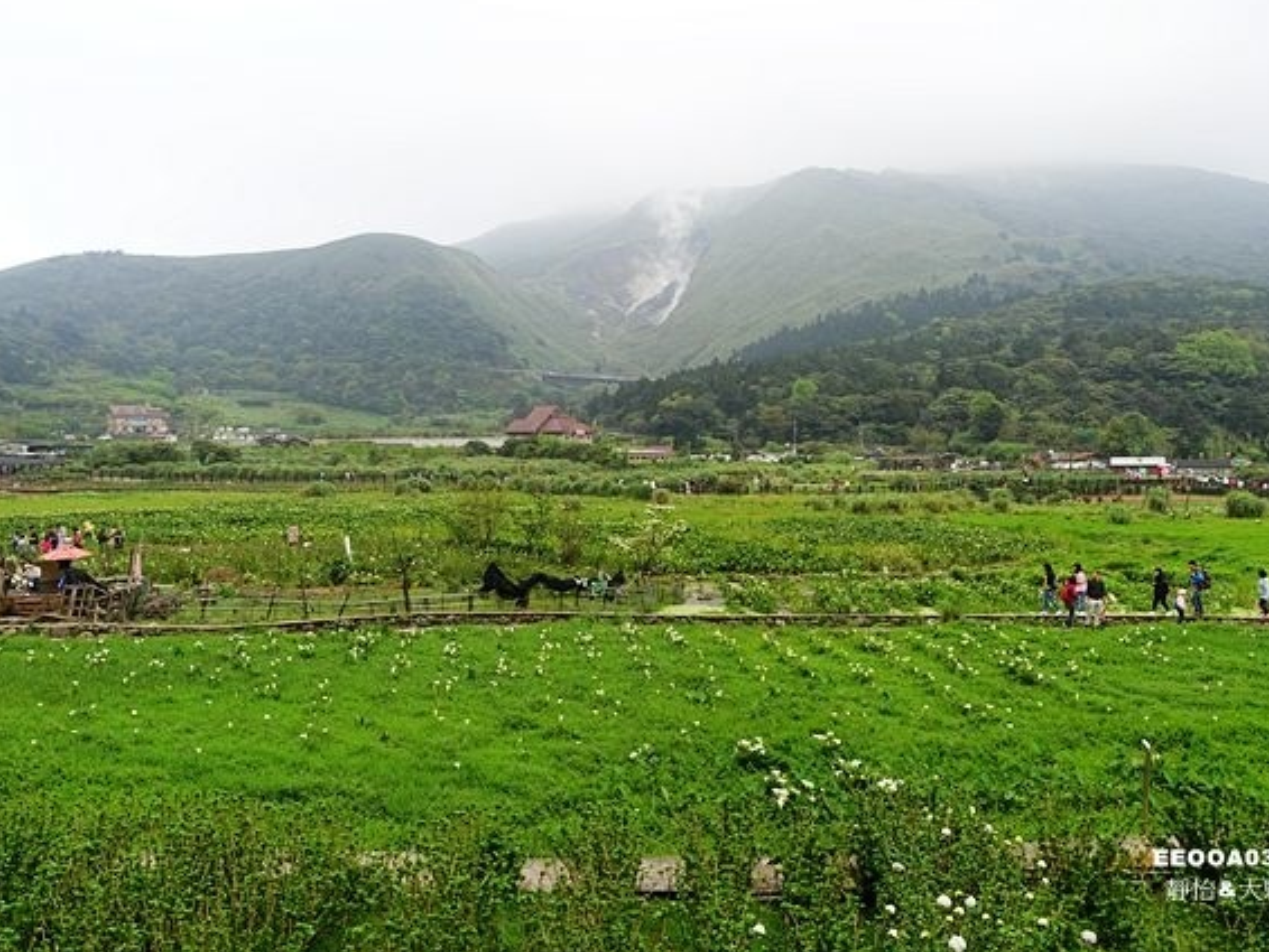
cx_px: 650
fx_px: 1174
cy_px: 472
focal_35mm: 32
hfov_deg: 56.8
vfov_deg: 44.2
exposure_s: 1/80
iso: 125
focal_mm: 10.6
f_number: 3.5
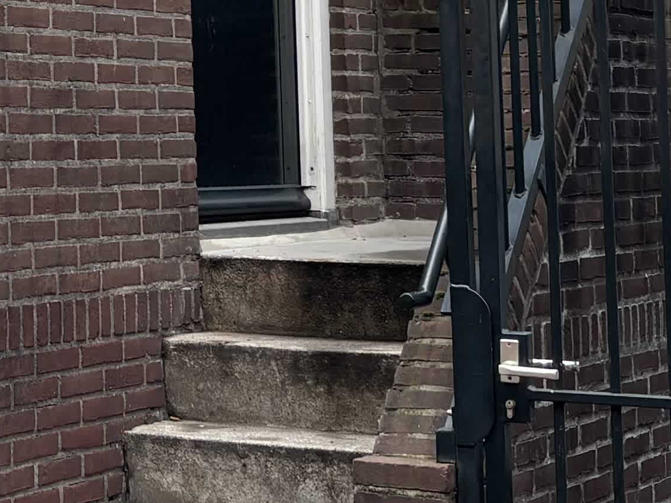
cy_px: -229
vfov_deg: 10.9
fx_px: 2539
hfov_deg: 14.5
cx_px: -170
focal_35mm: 131
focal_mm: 6
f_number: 1.6
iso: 50
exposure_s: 1/251
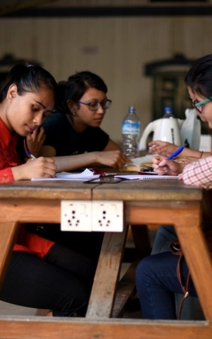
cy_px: 206
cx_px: 115
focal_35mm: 94
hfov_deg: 13.9
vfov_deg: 22.0
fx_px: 869
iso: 200
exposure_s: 1/400
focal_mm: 50
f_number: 1.4
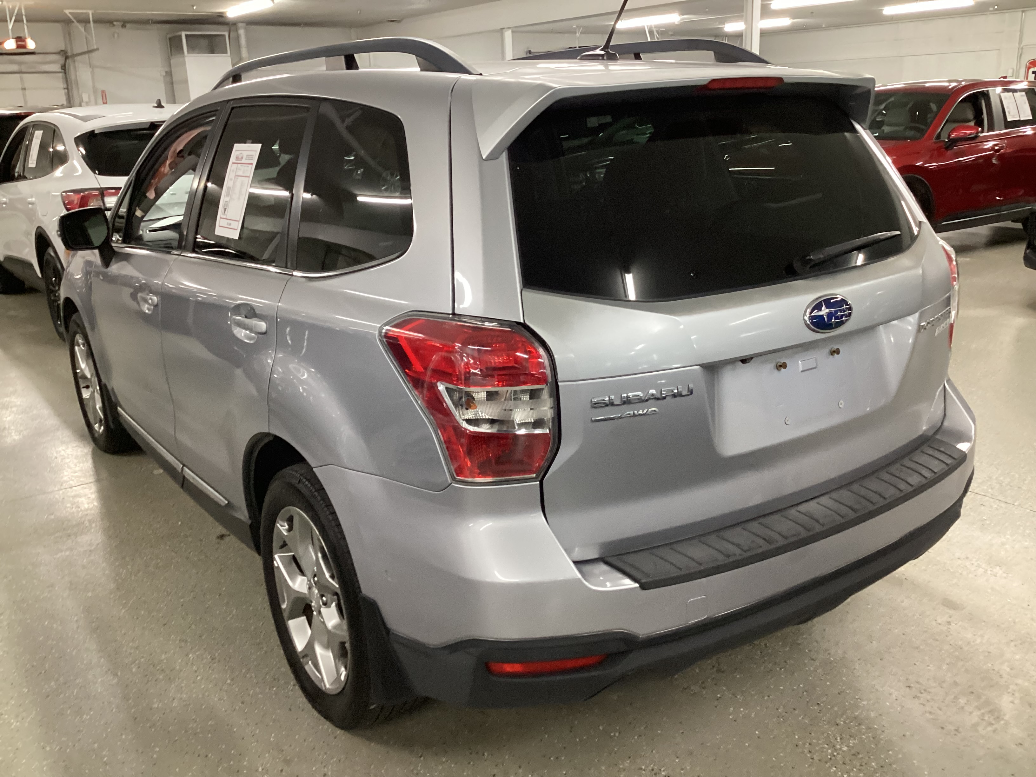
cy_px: 388
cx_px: 518
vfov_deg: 45.4
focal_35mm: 31
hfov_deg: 58.4
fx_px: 928
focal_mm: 3.3
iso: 400
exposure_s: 1/60
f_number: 2.4
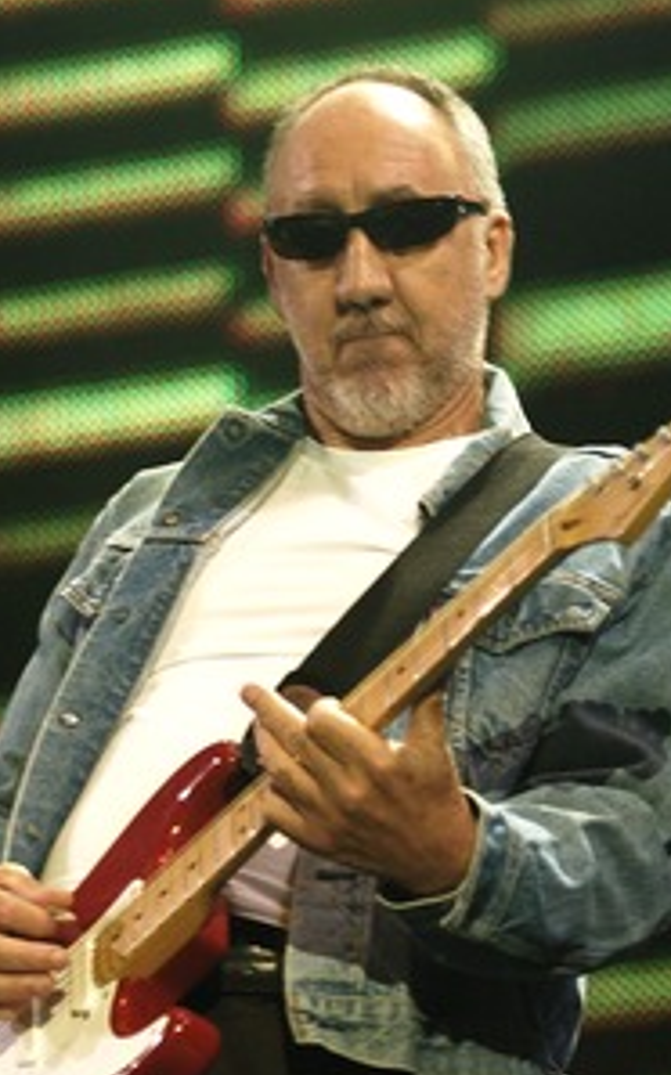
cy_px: 620
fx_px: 6970
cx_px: 298
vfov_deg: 8.8
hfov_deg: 5.5
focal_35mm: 238
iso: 400
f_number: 2.8
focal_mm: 116
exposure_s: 1/160
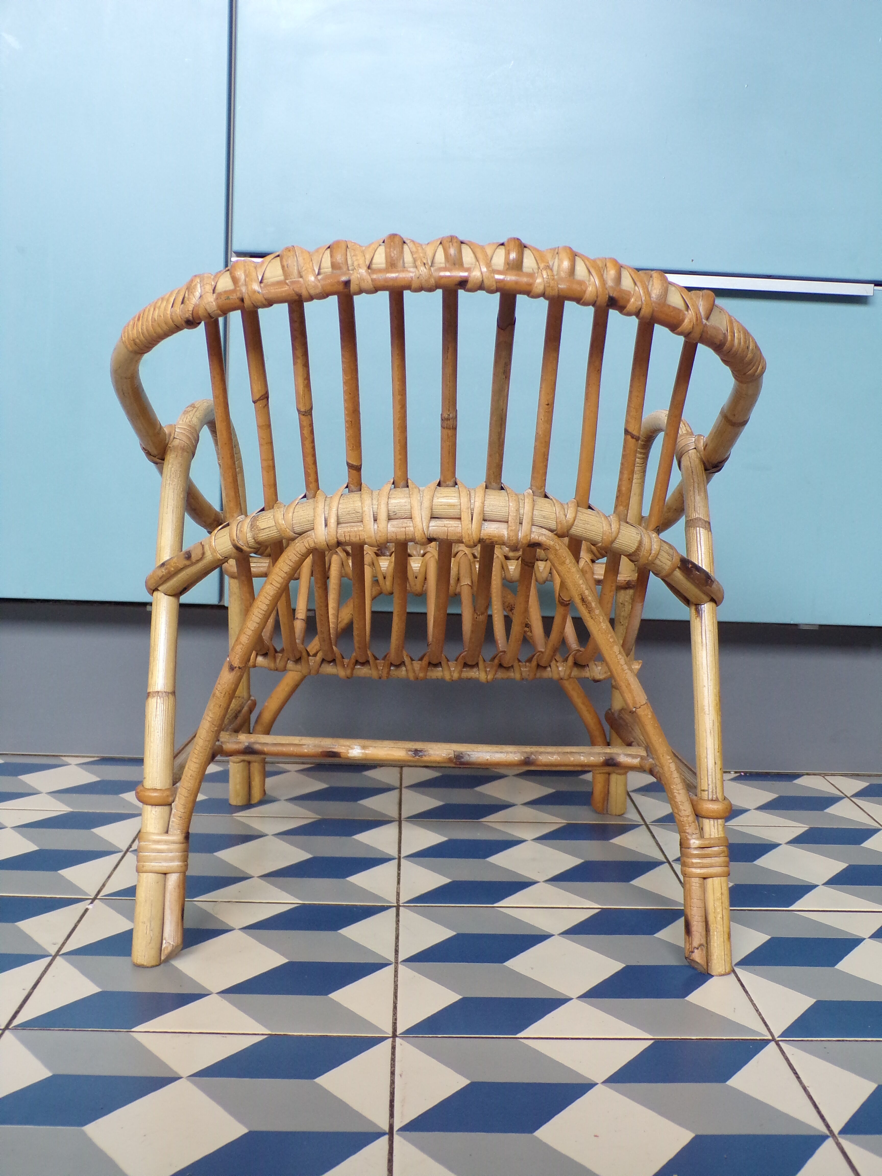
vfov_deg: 50.1
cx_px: 441
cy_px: 588
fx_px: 1257
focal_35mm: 37
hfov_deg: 38.7
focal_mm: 6.6
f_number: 3.3
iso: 200
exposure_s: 1/34
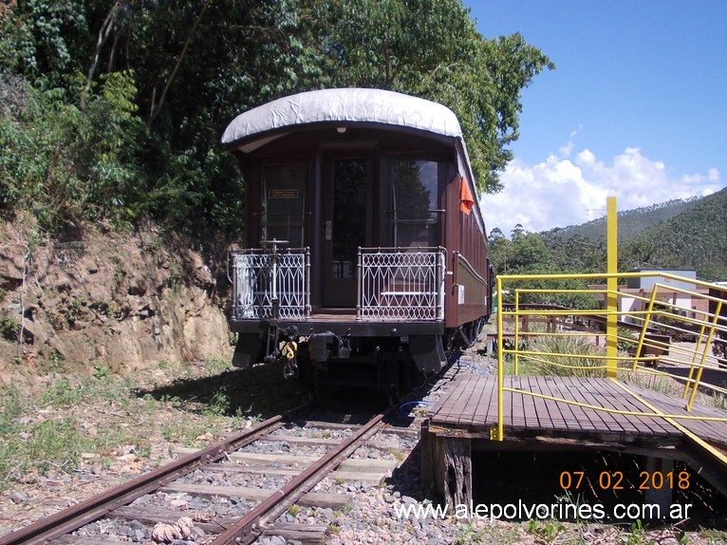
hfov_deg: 49.0
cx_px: 364
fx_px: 798
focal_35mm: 38
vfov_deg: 37.7
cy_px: 272
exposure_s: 1/200
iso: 80
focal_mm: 5.3
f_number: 6.2
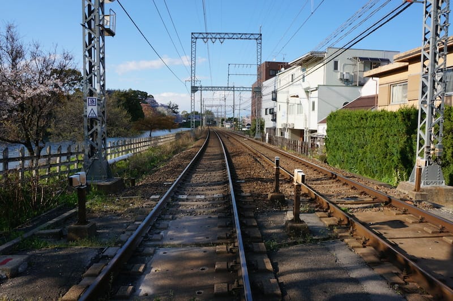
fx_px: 339
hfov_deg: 67.4
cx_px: 226
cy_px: 150
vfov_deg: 47.9
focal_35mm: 27
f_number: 11
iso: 160
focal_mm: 18
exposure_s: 1/160
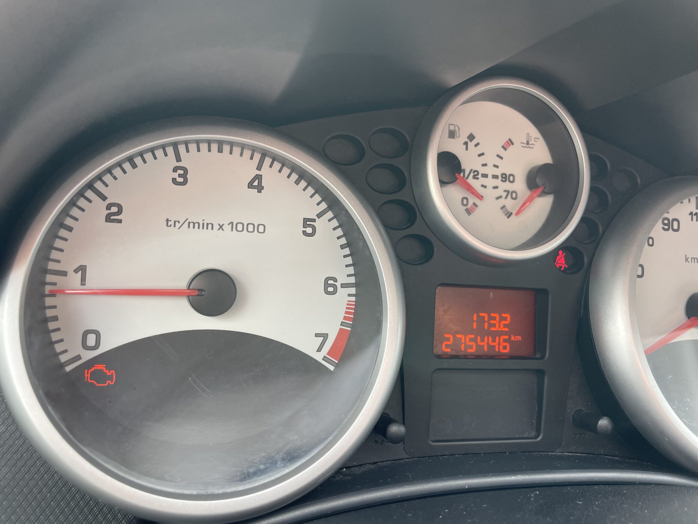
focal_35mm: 26
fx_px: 524
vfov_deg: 53.1
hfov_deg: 67.3
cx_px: 349
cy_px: 262
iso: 64
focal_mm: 4.2
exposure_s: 1/121
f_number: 1.6
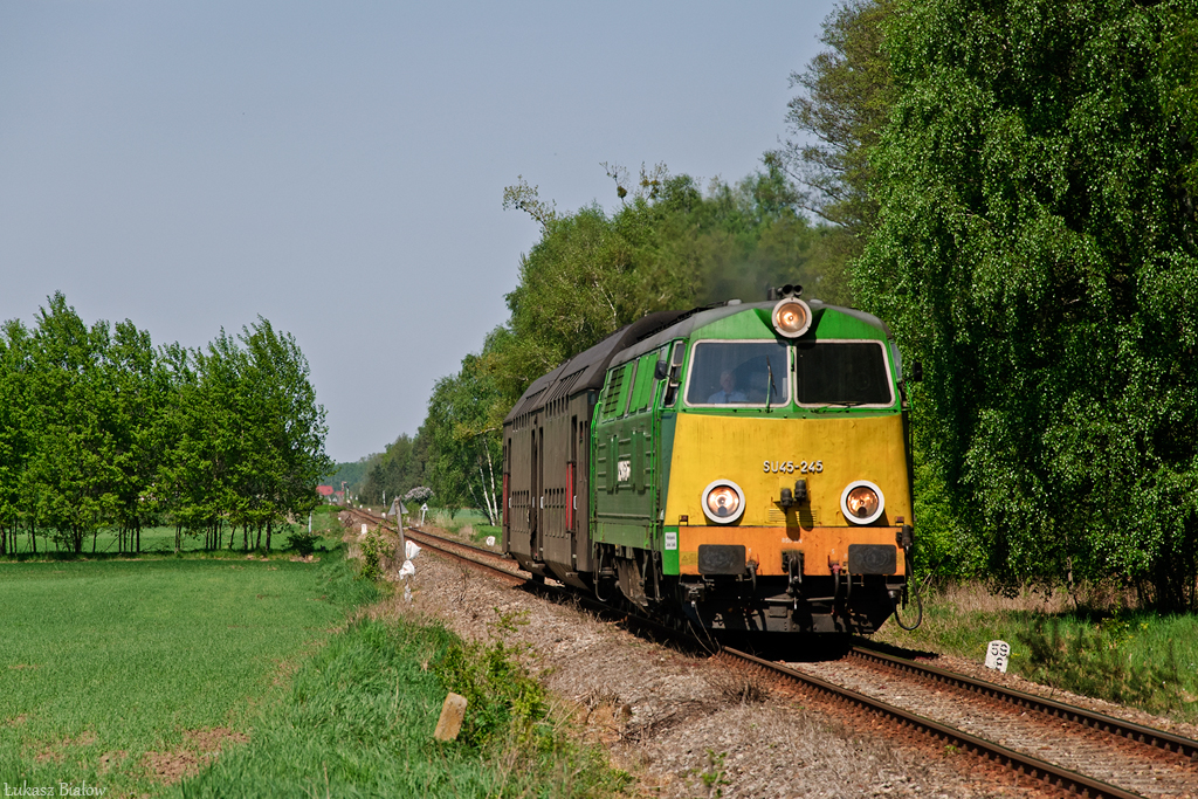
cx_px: 599
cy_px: 400
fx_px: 5242
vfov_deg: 8.7
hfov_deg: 13.0
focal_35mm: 158
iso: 125
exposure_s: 1/500
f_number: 8
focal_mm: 105
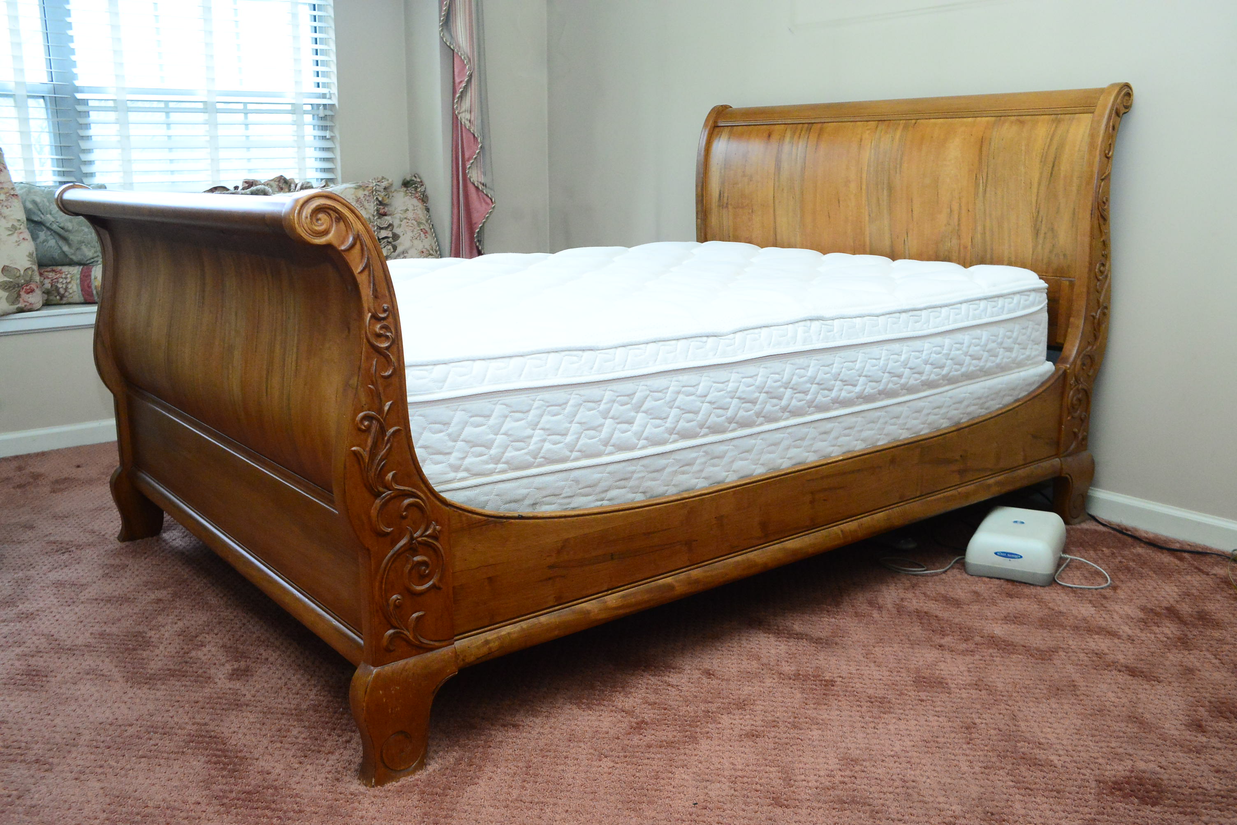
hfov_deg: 58.7
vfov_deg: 41.1
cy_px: 412
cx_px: 618
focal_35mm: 32
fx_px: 1100
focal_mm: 32
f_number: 7.1
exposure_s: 1/125
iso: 6400
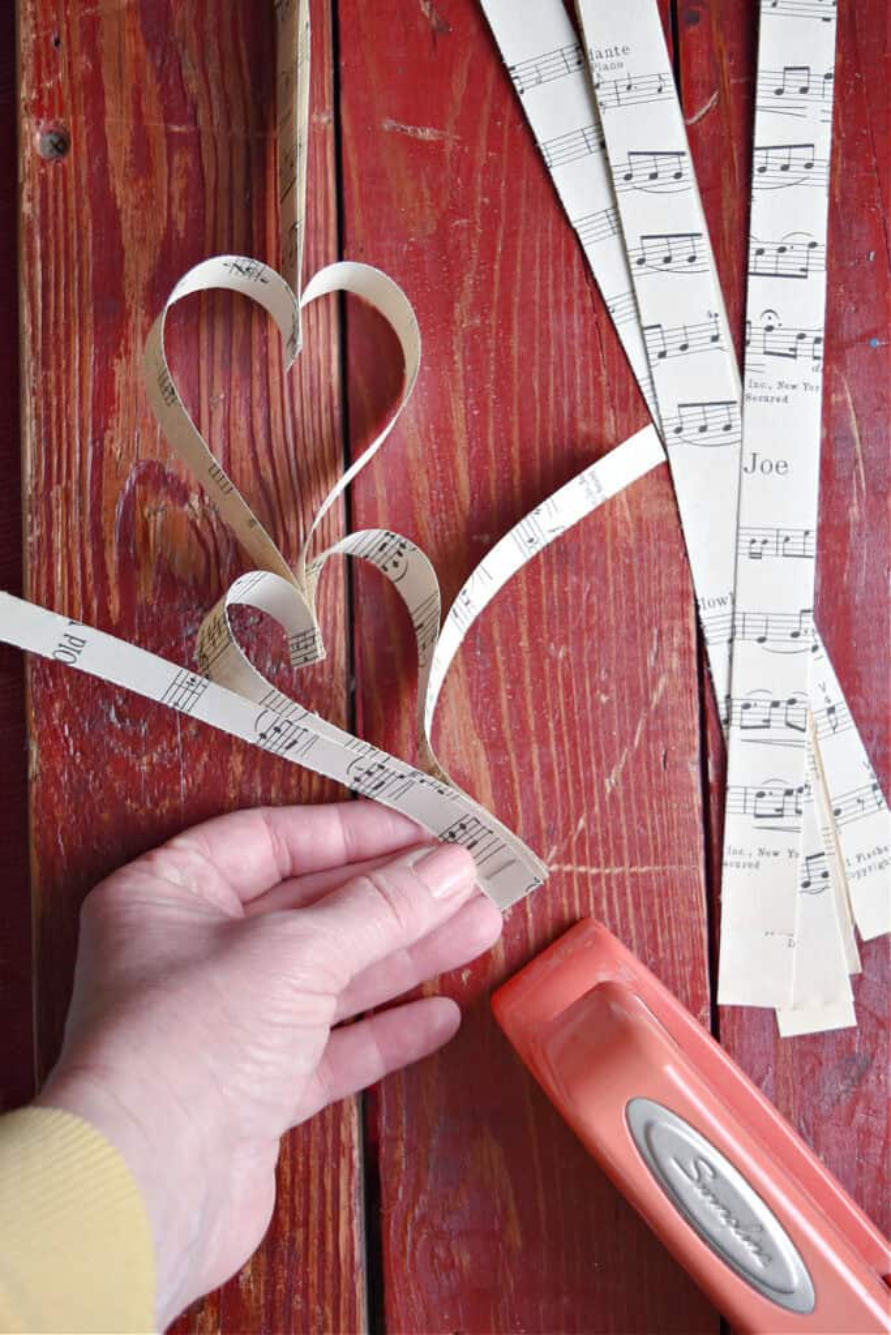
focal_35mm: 42
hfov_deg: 31.9
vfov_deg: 46.4
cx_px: 446
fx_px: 1559
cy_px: 668
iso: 400
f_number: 4.5
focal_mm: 28
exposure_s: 1/80
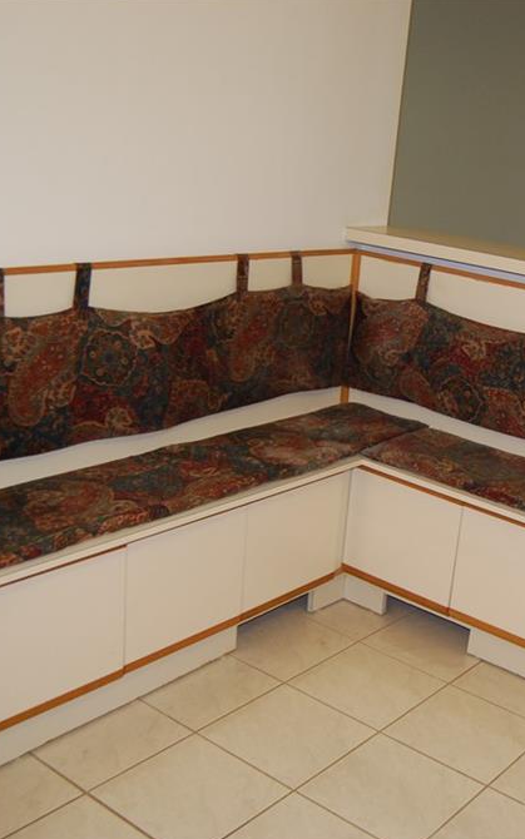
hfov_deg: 29.8
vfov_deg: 47.2
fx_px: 961
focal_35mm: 42
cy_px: 421
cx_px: 429
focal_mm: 18
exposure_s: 1/60
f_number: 3.5
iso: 400
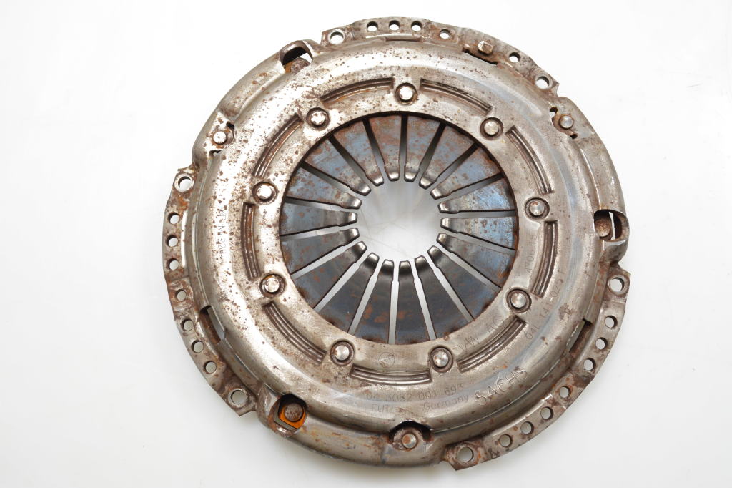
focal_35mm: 36
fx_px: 732
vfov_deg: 36.8
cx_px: 366
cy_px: 244
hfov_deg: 53.1
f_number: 6.3
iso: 2000
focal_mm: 24
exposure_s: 1/160
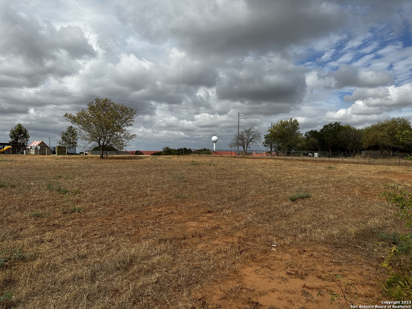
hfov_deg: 71.6
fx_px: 286
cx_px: 206
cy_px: 154
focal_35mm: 24
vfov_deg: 56.8
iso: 80
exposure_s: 1/8929
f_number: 1.78
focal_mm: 6.86
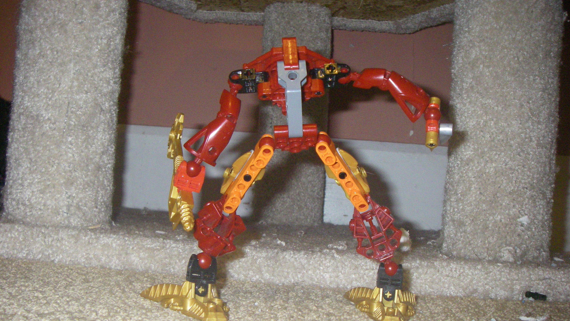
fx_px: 635
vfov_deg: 28.3
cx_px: 288
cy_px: 196
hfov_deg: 48.4
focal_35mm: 42
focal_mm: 6.3
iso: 400
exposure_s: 1/50
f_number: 3.3
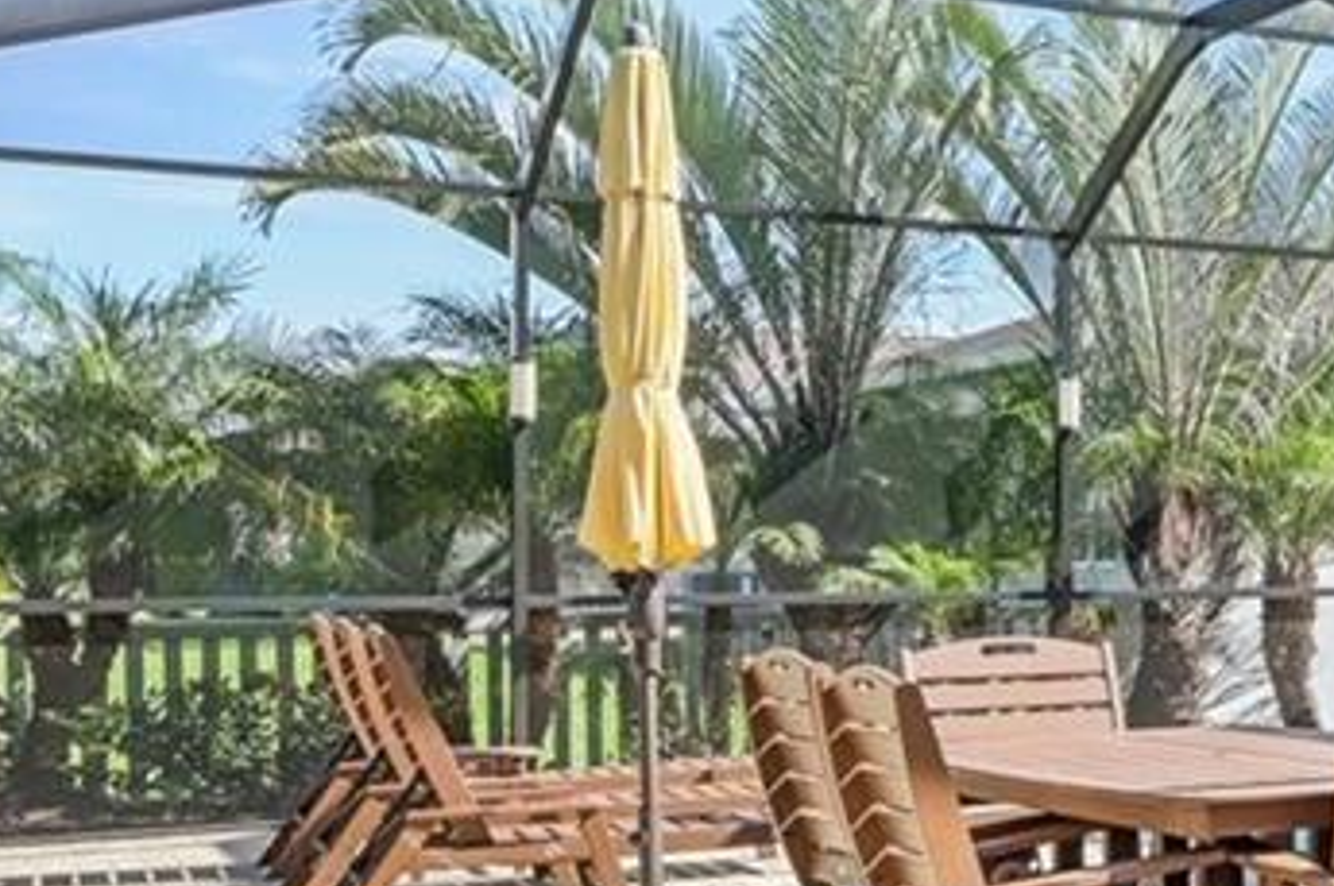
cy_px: 524
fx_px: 2405
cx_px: 2185
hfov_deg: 22.8
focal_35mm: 65
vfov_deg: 20.8
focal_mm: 14
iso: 400
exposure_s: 1/320
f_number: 8
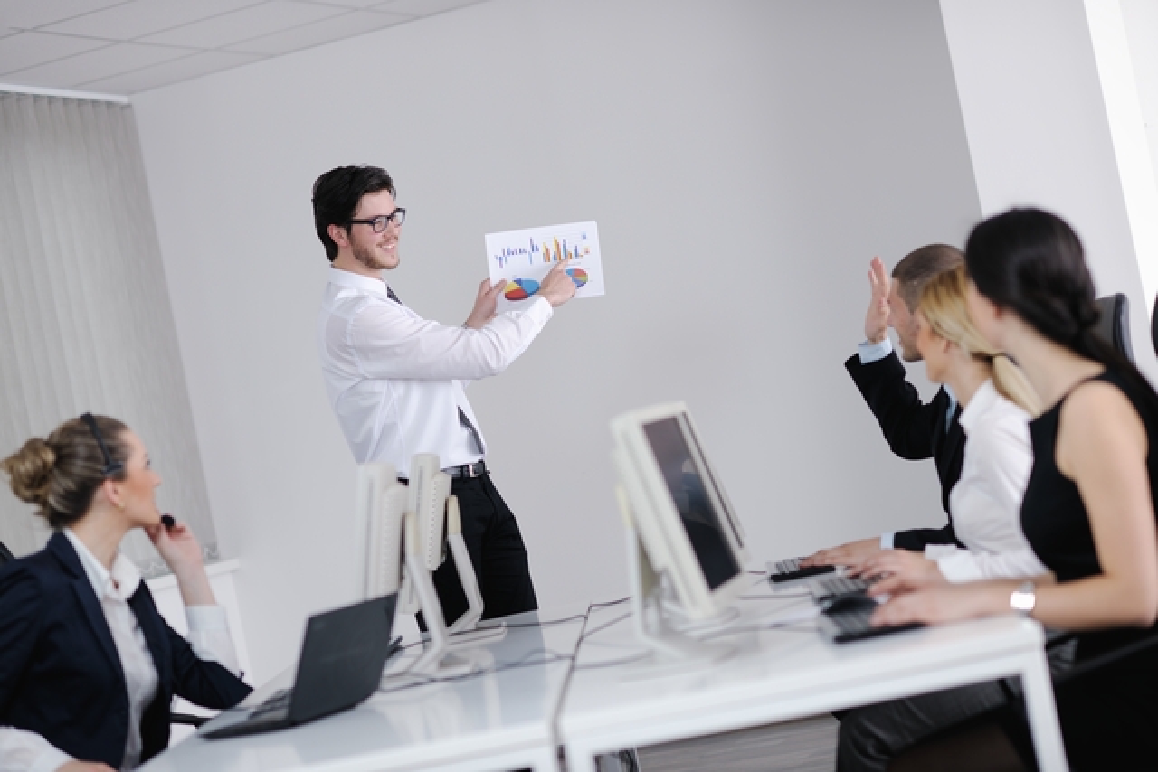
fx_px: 2735
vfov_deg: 16.1
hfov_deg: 23.9
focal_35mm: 85
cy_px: 386
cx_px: 579
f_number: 2.5
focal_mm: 85
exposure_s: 1/200
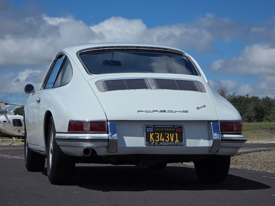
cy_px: 103
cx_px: 138
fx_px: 914
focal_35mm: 115
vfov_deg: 12.9
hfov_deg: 17.1
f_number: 3.4
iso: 64
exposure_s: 1/3569
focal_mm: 18.6
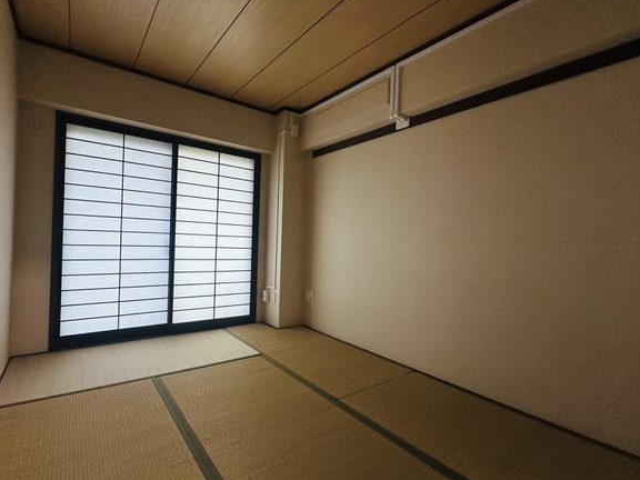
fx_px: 314
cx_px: 281
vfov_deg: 74.7
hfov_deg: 90.6
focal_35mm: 17
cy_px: 242
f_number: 2.2
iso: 200
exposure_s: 1/120
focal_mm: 2.22
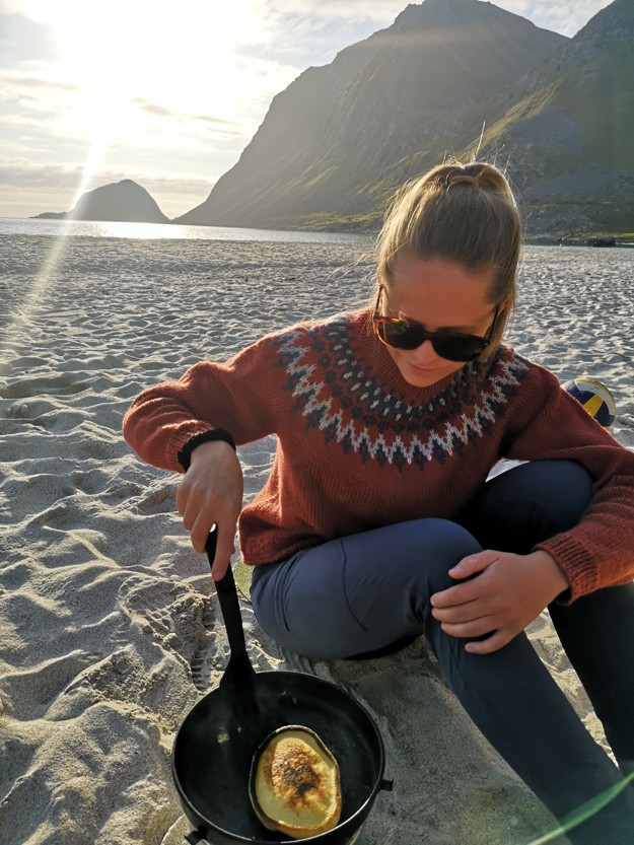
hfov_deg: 51.4
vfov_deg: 65.3
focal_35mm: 27
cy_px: 422
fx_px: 659
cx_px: 317
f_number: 1.8
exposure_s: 1/2075
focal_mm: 5.58
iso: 50
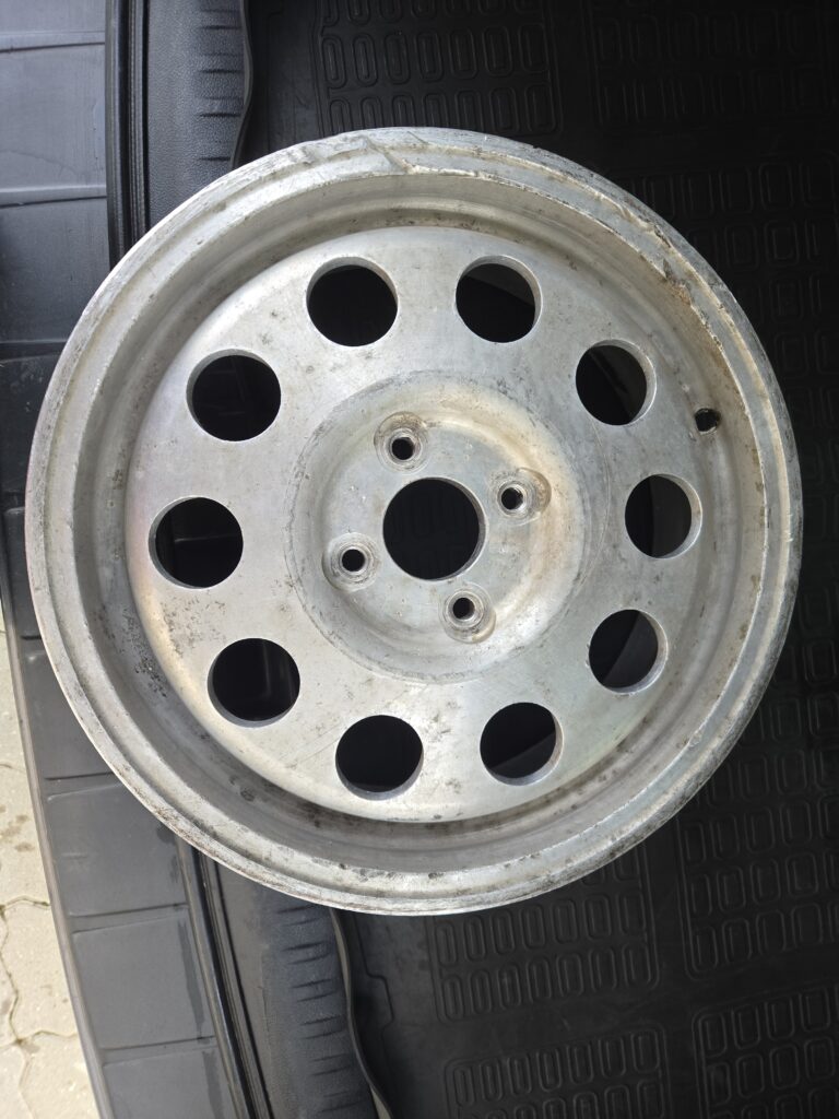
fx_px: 743
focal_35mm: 23
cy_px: 560
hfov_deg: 58.9
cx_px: 420
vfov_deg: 73.9
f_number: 1.8
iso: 160
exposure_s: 1/180
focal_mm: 5.4
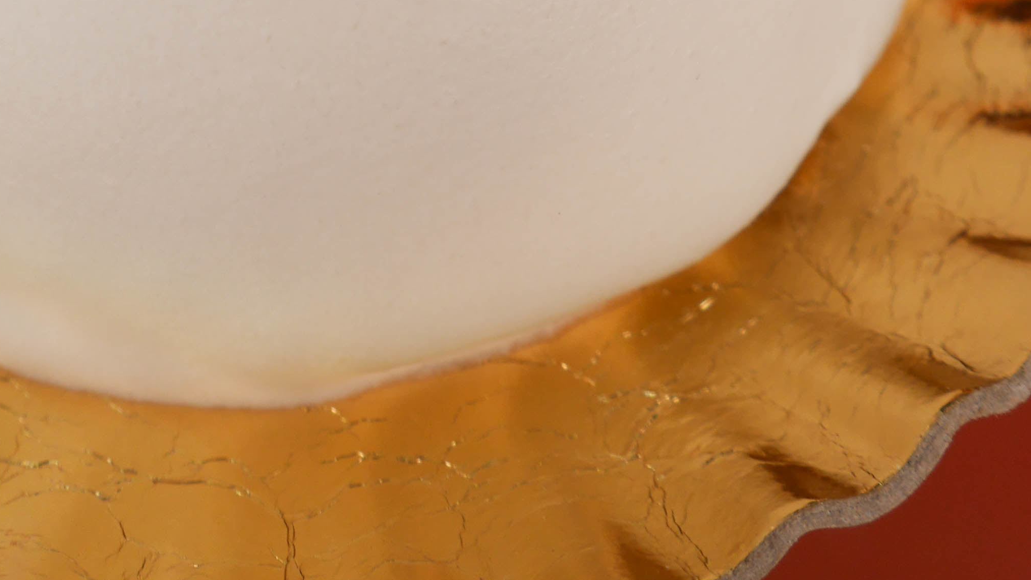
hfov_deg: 25.1
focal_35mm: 84
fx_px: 2297
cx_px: 282
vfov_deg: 13.6
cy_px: -257
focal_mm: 17
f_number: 5.6
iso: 200
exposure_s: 1/200
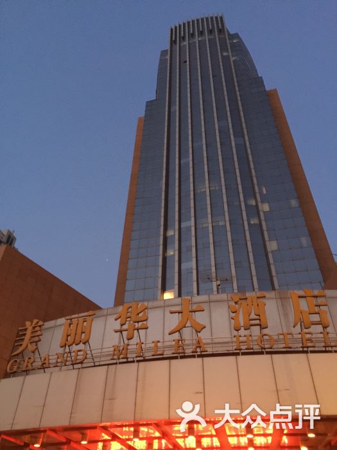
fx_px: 376
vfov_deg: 61.7
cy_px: 225
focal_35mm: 29
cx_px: 168
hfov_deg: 48.2
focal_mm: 4.15
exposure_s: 1/4
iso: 160
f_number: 2.2
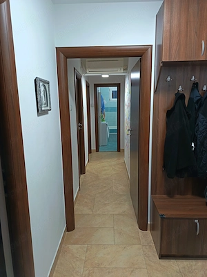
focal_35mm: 24
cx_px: 104
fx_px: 191
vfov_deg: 71.6
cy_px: 138
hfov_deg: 56.8
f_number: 1.75
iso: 1370
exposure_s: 1/33.3
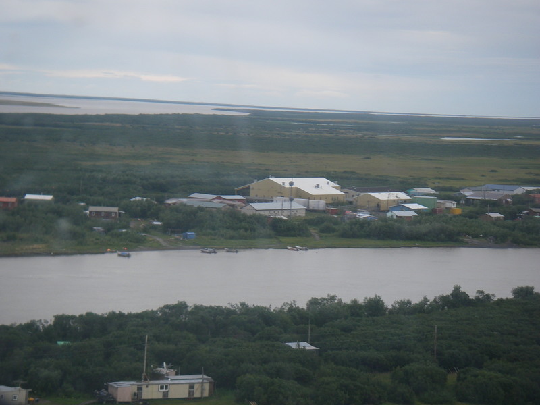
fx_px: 1778
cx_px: 270
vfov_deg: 13.0
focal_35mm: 114
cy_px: 202
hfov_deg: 17.3
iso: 80
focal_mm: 18.9
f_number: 4
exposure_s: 1/200
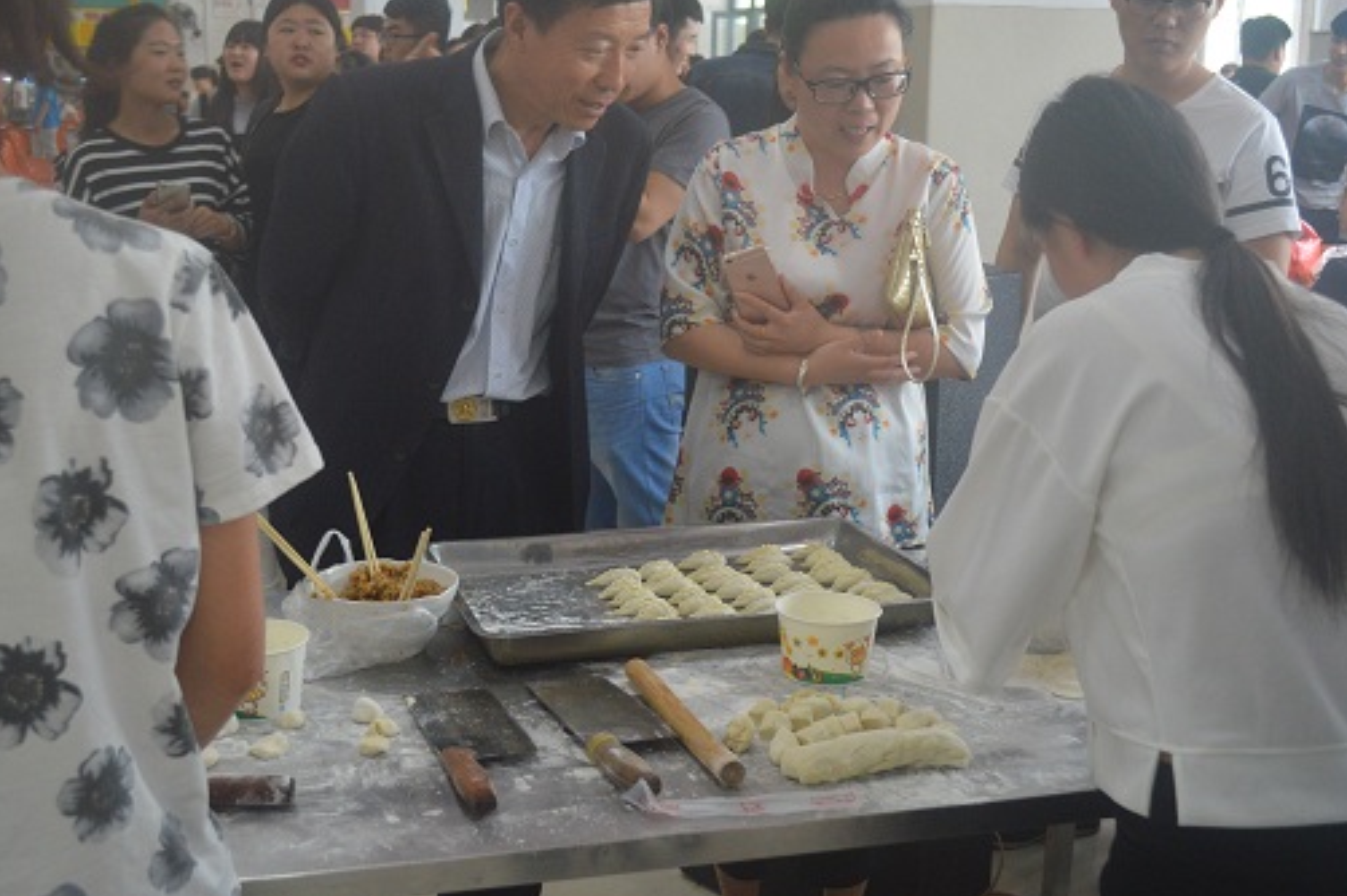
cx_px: 649
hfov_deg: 45.4
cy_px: 443
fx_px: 1608
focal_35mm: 43
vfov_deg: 31.1
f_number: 4.2
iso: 1250
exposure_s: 1/60
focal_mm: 26
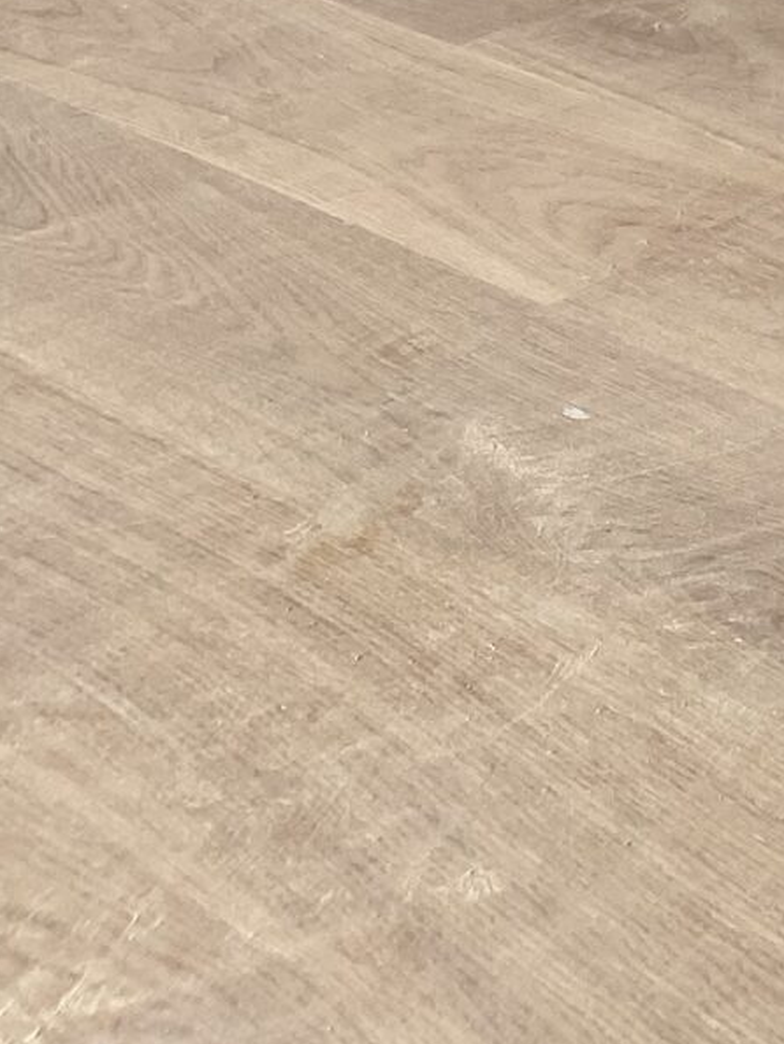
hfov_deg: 11.8
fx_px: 3380
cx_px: 1589
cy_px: -1121
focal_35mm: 112
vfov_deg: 14.3
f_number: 1.8
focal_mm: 4.25
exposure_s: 1/122
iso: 32
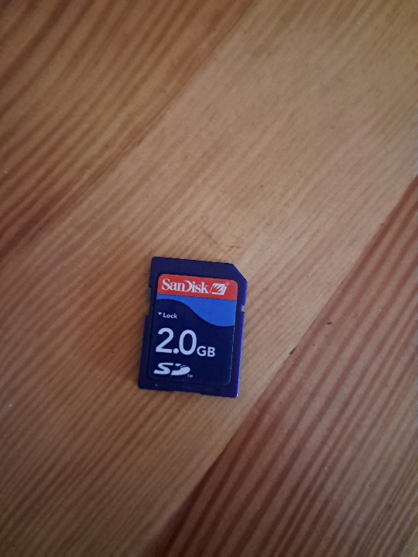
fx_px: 435
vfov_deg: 65.3
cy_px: 278
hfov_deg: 51.4
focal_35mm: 27
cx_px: 209
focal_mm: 4
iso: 2000
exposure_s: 1/20
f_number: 1.8
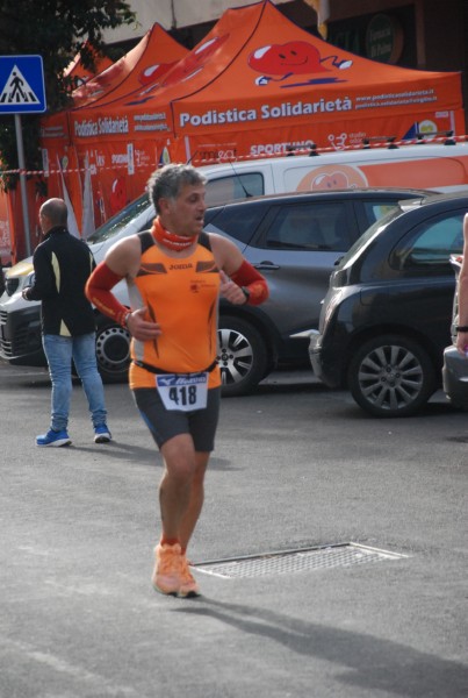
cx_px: 234
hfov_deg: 9.2
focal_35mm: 150
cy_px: 349
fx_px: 2910
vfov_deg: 13.7
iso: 1000
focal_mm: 100
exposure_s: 1/800
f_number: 5.6
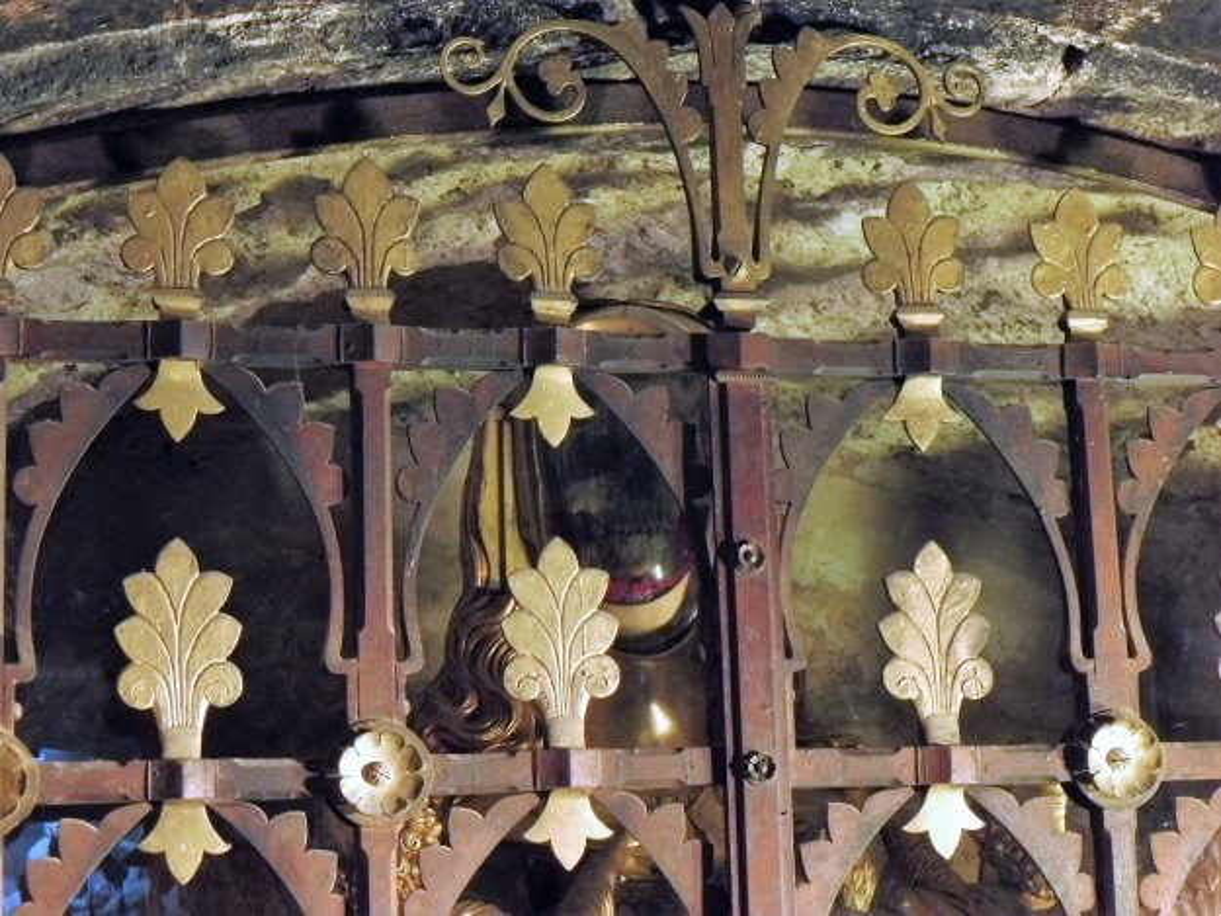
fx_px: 2787
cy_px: 458
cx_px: 610
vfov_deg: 18.7
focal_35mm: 79
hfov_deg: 24.7
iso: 1000
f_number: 5.1
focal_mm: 14.2
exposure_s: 1/8
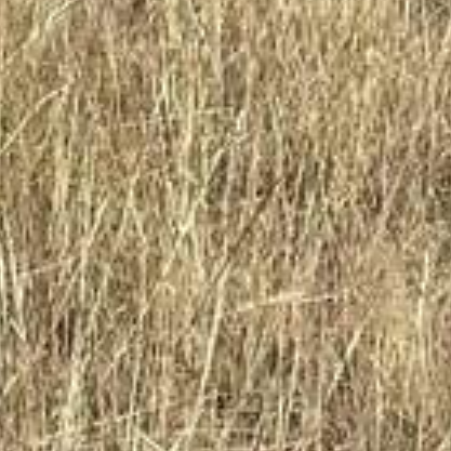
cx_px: -269
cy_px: -883
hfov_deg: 3.3
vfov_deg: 3.3
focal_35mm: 521
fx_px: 7680
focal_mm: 7.5
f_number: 2.2
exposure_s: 1/2481
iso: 20
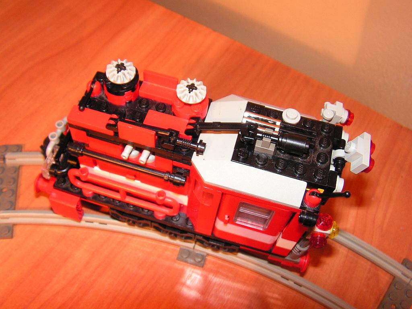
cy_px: 154
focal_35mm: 36
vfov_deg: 39.7
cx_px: 206
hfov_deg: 51.4
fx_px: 428
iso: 100
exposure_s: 1/4
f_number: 3.2
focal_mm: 6
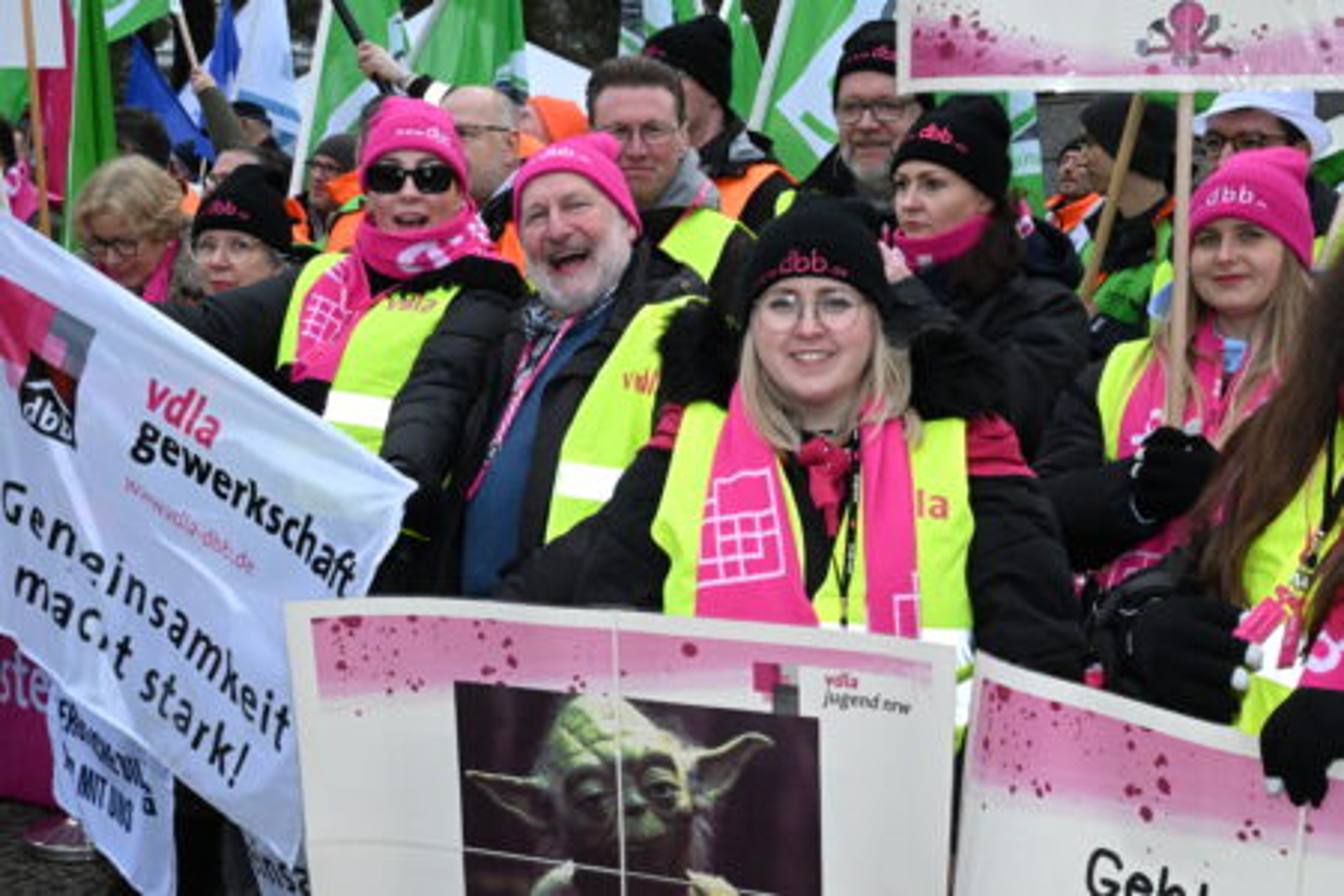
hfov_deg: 36.2
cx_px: 672
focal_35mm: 55
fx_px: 2053
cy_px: 448
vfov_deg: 24.6
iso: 4000
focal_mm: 55
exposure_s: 1/200
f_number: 20
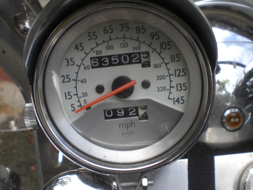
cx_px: 126
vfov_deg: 37.7
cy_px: 95
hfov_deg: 49.0
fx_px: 278
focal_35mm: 38
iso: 50
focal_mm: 6.3
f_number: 3.1
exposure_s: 1/80
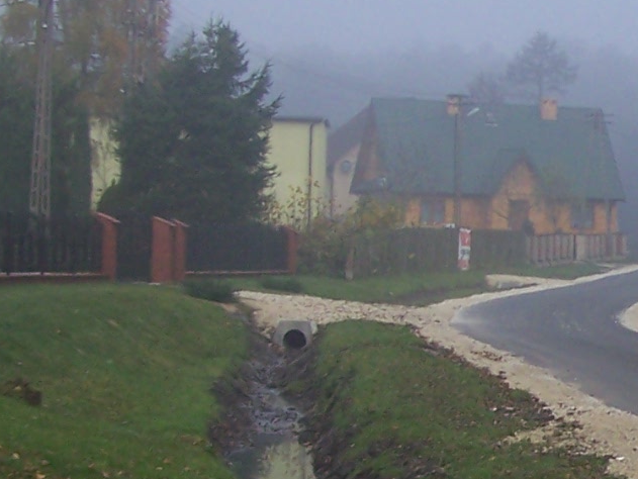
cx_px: 832
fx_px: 2877
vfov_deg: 9.5
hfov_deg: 12.3
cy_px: 409
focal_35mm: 156
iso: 64
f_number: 2.8
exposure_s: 1/400
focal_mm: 6.3
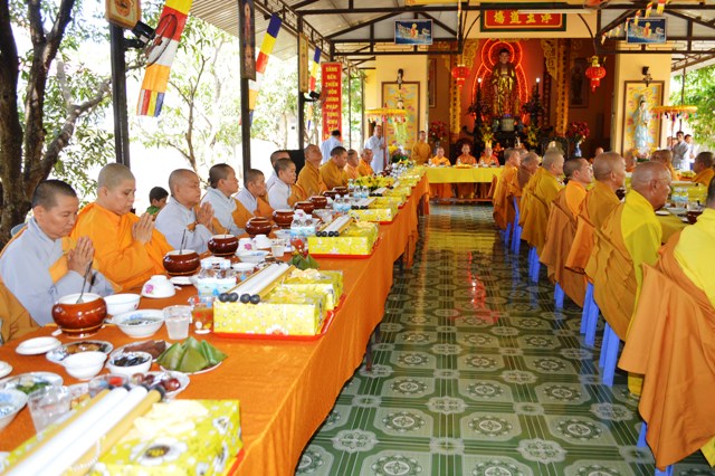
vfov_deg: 47.9
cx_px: 358
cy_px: 238
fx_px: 536
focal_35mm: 27
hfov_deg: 67.4
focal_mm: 18
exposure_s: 1/80
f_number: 4
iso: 400
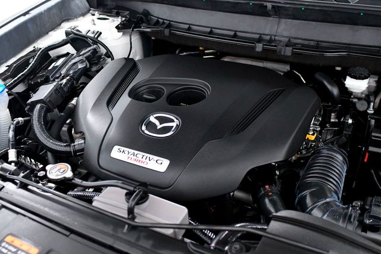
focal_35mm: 36
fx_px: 381
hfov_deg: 53.2
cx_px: 190
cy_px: 127
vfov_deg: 36.8
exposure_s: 1/160
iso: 2500
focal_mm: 24
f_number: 3.5
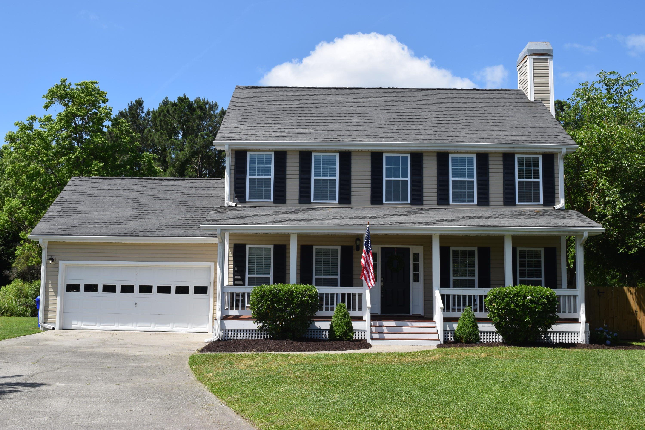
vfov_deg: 33.0
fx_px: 726
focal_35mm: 40
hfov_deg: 47.9
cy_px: 215
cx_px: 322
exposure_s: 1/400
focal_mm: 27
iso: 200
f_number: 10
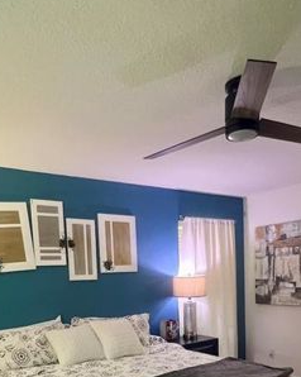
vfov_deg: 53.8
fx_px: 334
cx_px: 145
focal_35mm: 30
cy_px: 315
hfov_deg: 48.4
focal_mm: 1.57
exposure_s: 1/59
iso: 400
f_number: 1.8
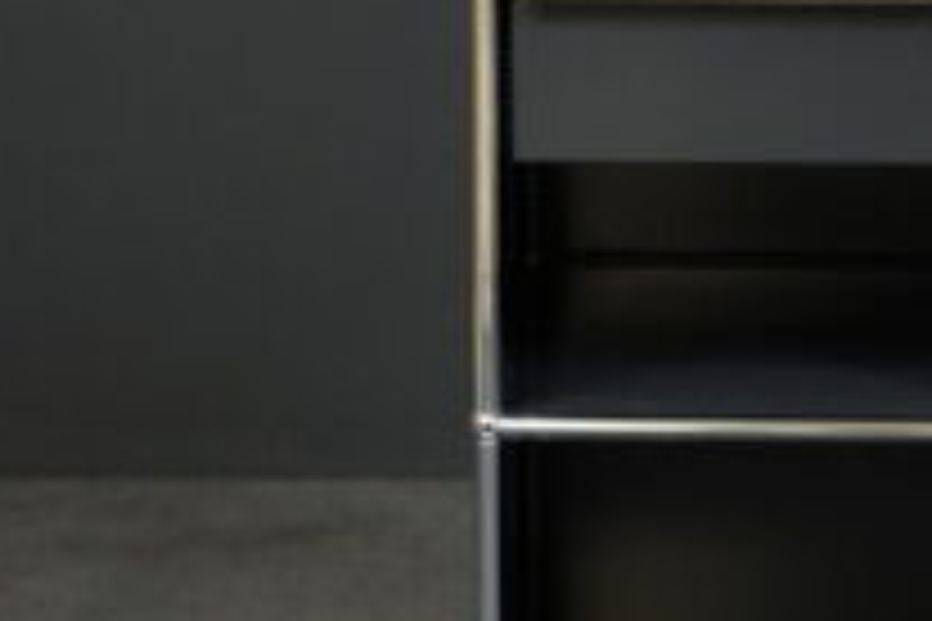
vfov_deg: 6.7
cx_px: 711
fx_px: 5333
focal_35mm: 206
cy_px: 356
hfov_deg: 10.0
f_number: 7.1
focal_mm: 71
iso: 5000
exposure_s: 1/125
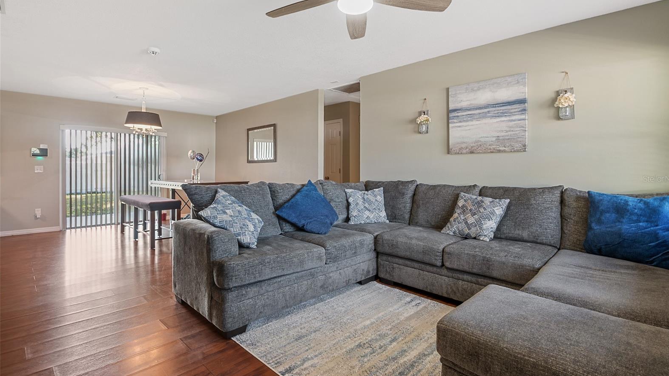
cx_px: 340
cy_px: 179
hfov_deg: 99.4
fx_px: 284
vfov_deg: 67.1
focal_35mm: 16
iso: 100
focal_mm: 10
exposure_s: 1/2
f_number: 9
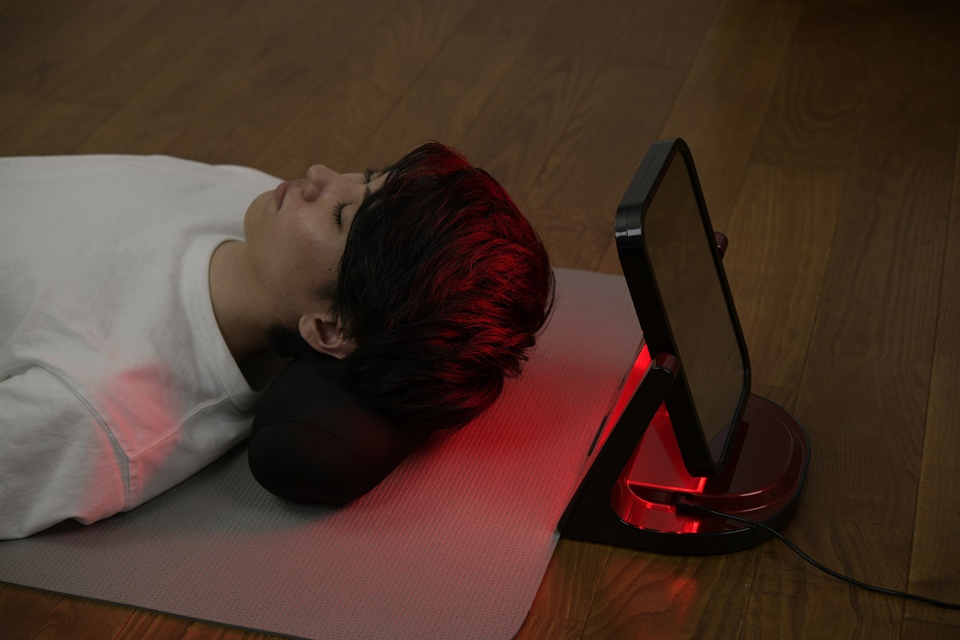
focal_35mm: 60
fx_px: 1600
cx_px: 480
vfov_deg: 22.6
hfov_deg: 33.4
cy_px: 320
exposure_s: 1/200
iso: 1000
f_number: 5.6
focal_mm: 60
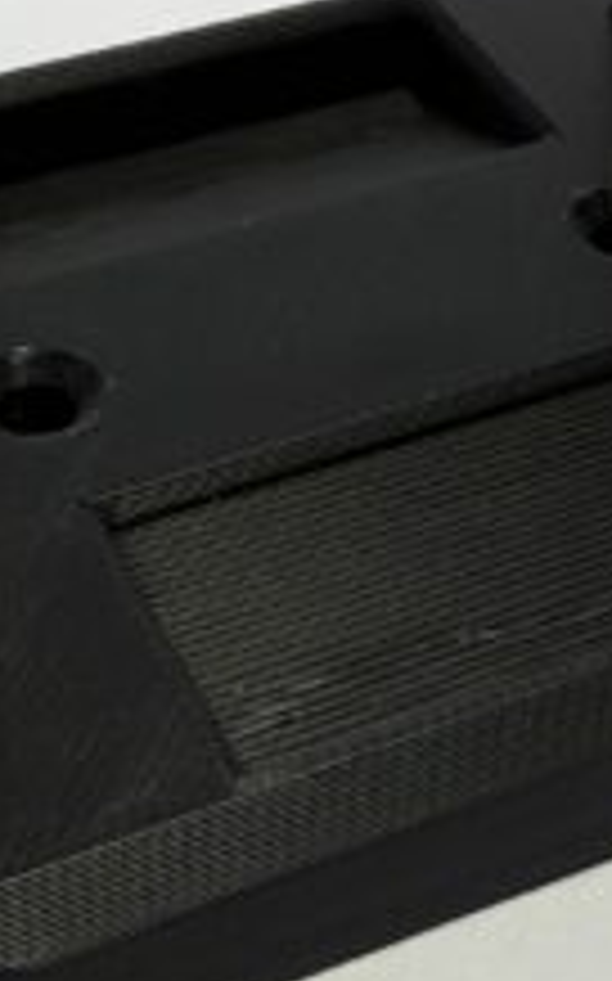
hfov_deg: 15.5
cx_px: 351
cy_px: 356
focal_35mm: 84
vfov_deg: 24.6
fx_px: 2245
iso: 64
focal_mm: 2.22
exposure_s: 1/45
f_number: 2.2
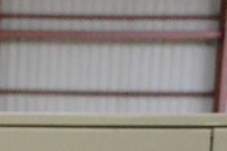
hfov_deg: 7.3
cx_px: -474
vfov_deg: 5.2
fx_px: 1548
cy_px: 469
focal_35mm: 246
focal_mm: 26
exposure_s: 1/200
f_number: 7.1
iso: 6400
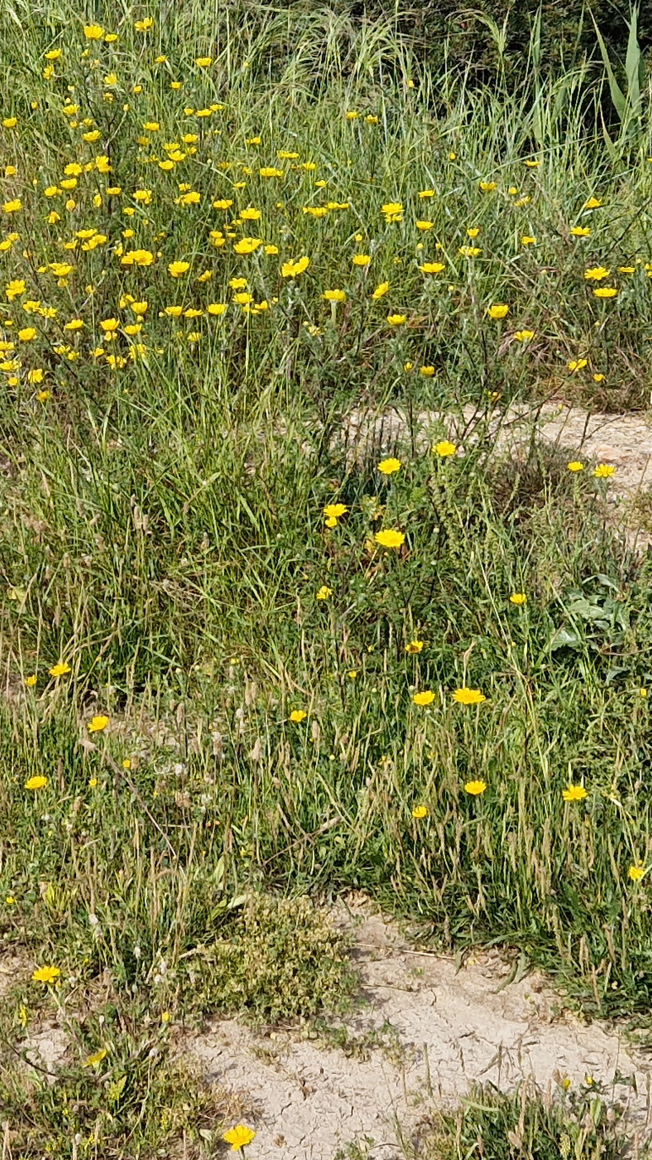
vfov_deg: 28.8
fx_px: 2244
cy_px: 392
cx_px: 115
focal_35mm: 73
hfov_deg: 16.4
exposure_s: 1/1960
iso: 50
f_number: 1.8
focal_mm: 5.4
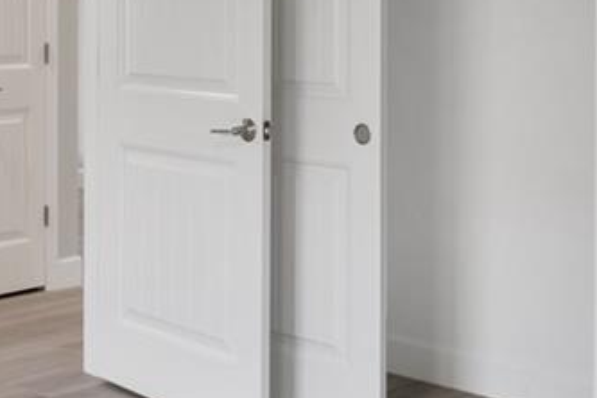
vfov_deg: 18.6
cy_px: 41
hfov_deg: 27.0
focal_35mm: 72
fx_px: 1194
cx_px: 52
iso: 100
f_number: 8
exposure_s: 1.6
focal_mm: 10
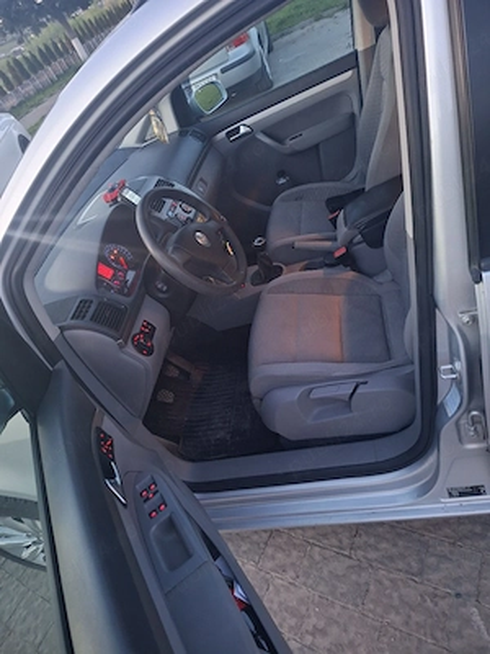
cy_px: 327
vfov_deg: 73.9
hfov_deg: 58.9
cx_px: 245
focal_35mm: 23
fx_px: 434
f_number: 1.8
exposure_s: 1/20
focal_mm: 5.54
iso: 800
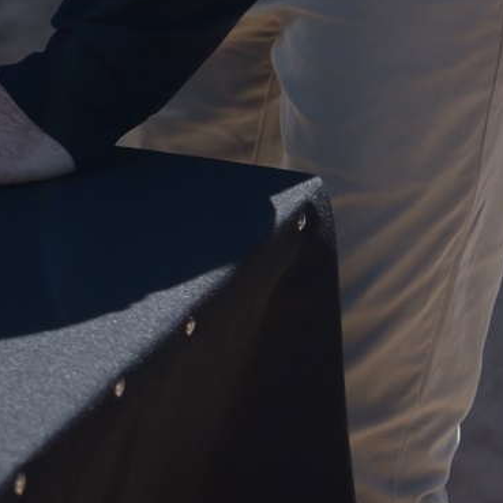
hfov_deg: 8.1
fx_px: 3485
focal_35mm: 212
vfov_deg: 8.0
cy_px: -356
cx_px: -157
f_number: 4
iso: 400
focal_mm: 48
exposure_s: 1/4000
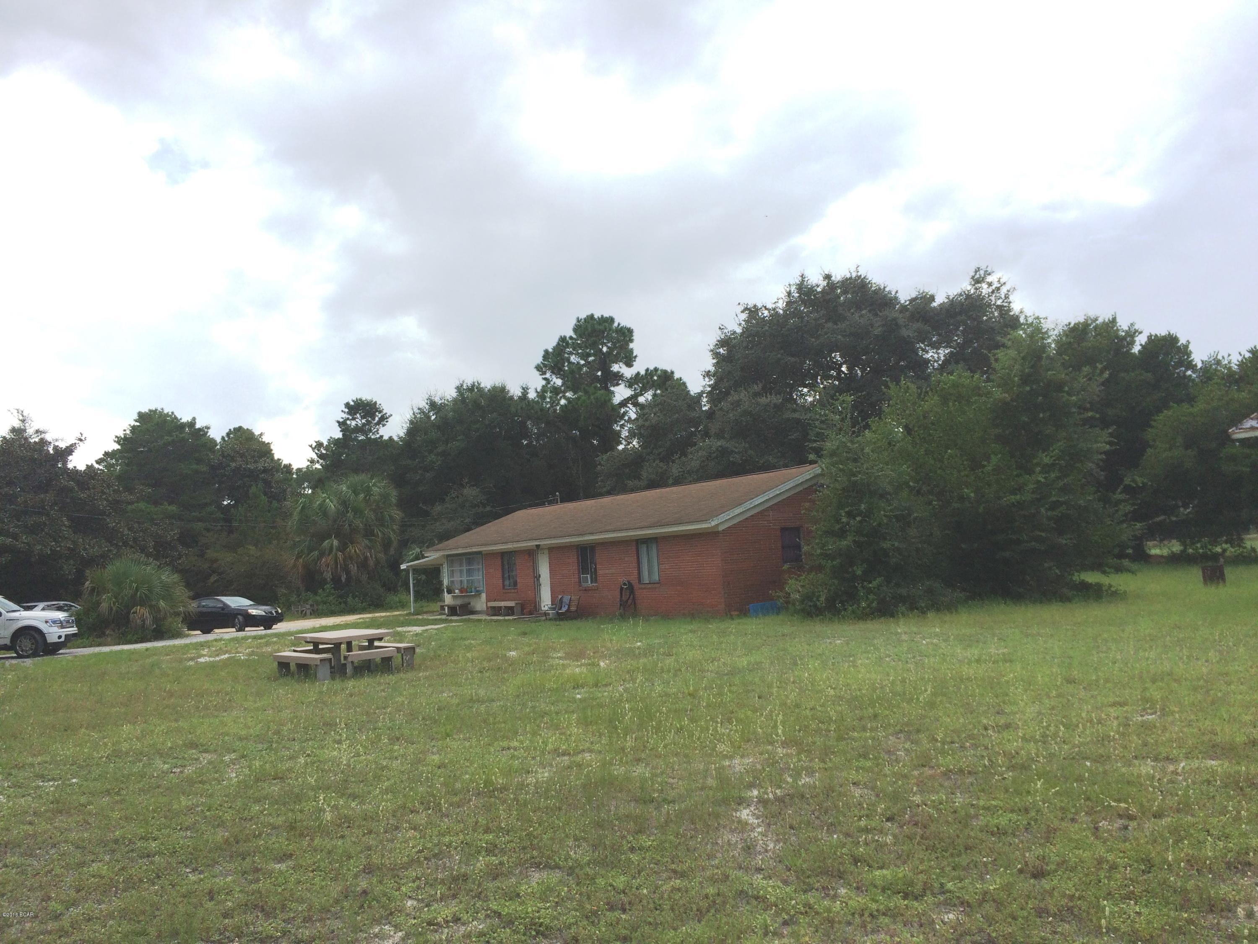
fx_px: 1054
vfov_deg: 48.2
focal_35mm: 29
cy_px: 472
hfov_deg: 61.7
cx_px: 629
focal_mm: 4.15
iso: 32
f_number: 2.2
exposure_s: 1/2415
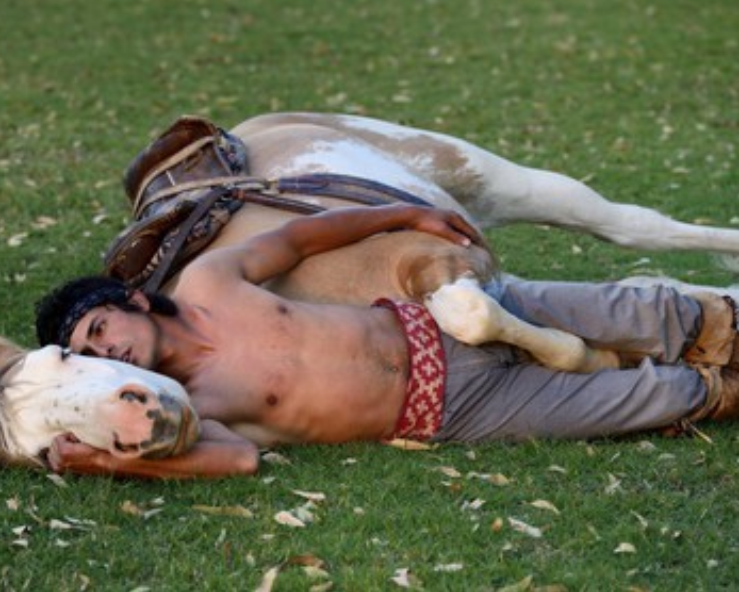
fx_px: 4968
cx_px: 317
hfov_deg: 8.5
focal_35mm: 227
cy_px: 296
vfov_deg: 6.8
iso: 800
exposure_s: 1/125
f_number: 7.1
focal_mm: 200
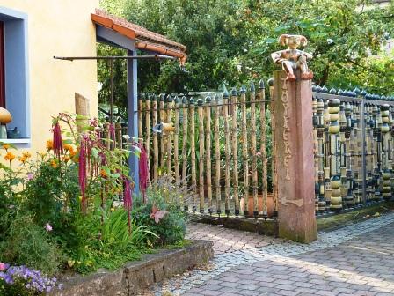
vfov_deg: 25.2
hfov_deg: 33.2
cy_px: 148
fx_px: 660
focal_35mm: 58
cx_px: 197
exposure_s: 1/60
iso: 80
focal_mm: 5.3
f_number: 3.5
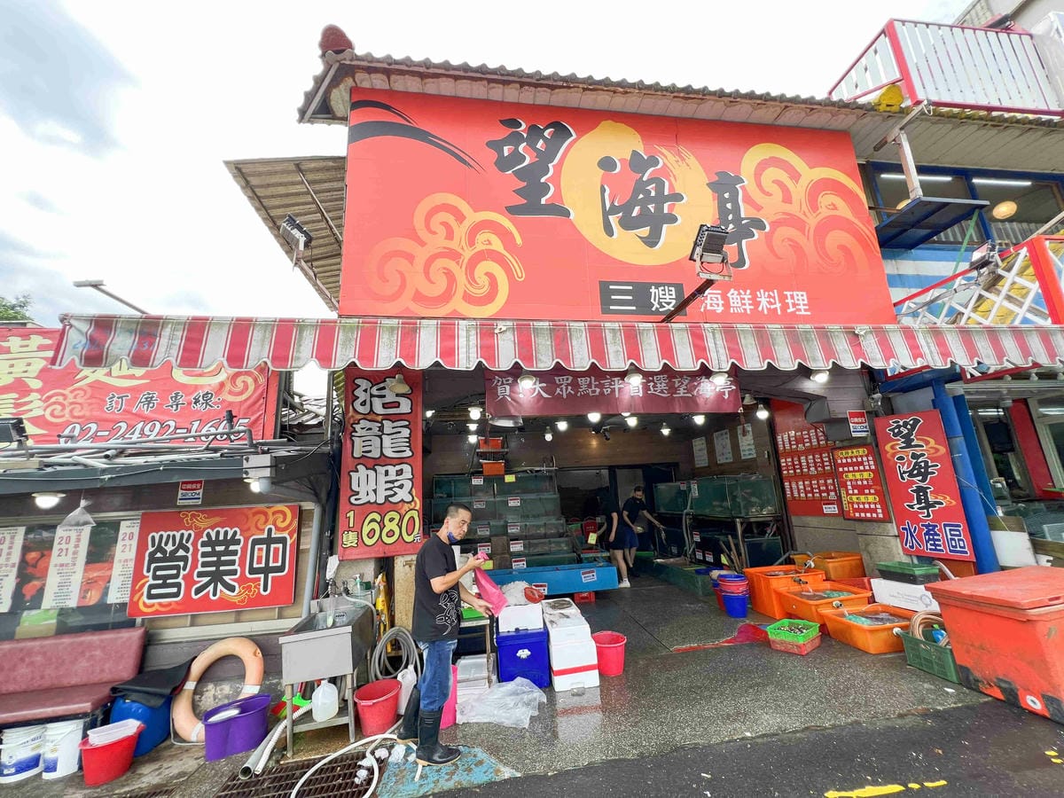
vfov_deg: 89.9
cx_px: 532
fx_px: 400
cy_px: 399
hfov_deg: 106.2
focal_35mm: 13
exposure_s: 1/357
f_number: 1.8
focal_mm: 1.57
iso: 32
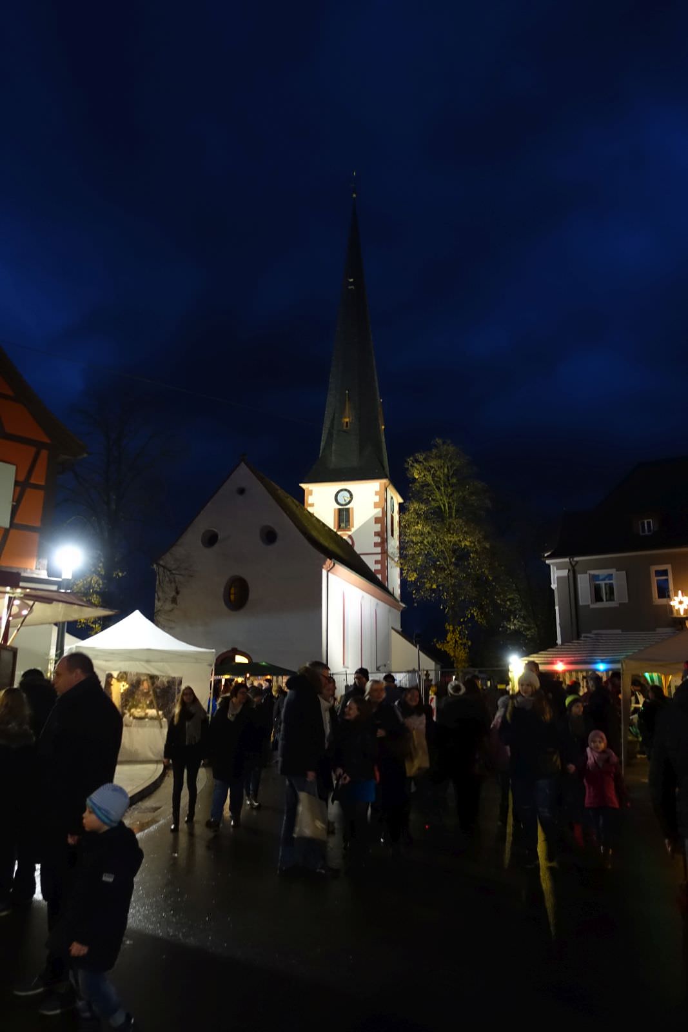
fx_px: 688
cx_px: 344
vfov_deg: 73.7
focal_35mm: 24
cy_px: 516
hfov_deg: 53.1
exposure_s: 1/25
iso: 800
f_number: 1.8
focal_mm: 8.8
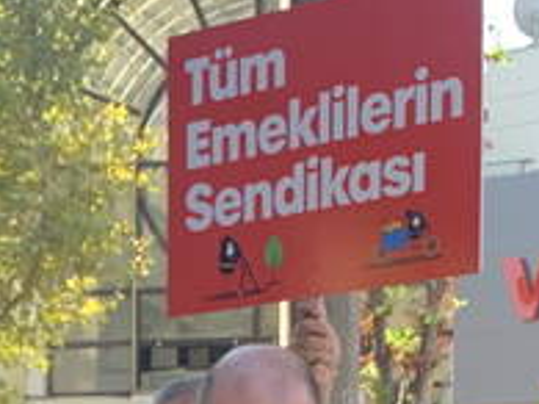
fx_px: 2661
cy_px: 921
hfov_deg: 11.5
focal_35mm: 171
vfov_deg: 8.1
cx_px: 39
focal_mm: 4.25
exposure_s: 1/122
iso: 25
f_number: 1.8
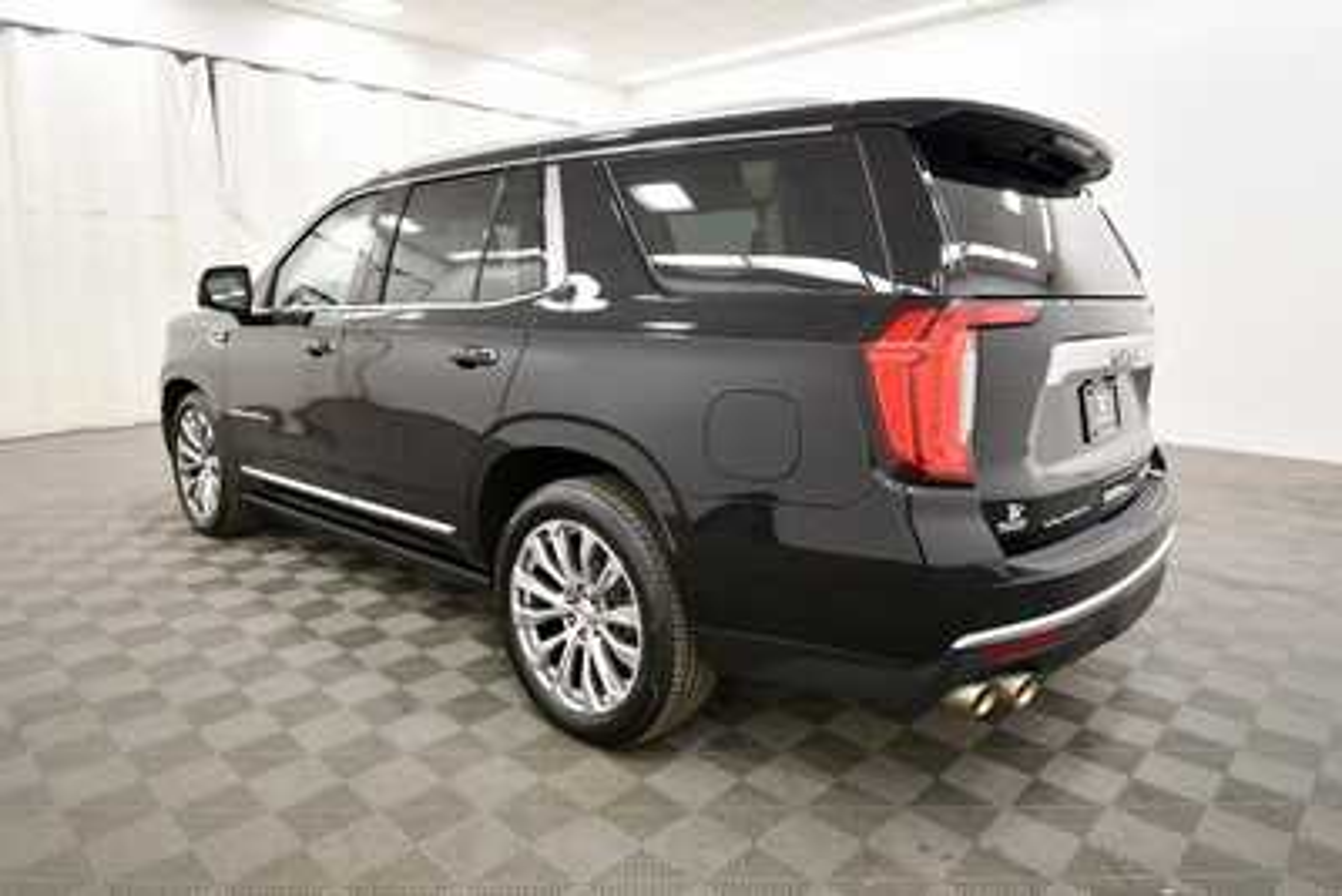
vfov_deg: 57.3
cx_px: 671
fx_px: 820
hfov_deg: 78.6
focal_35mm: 22
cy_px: 448
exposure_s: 1/125
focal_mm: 15
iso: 1400
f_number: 5
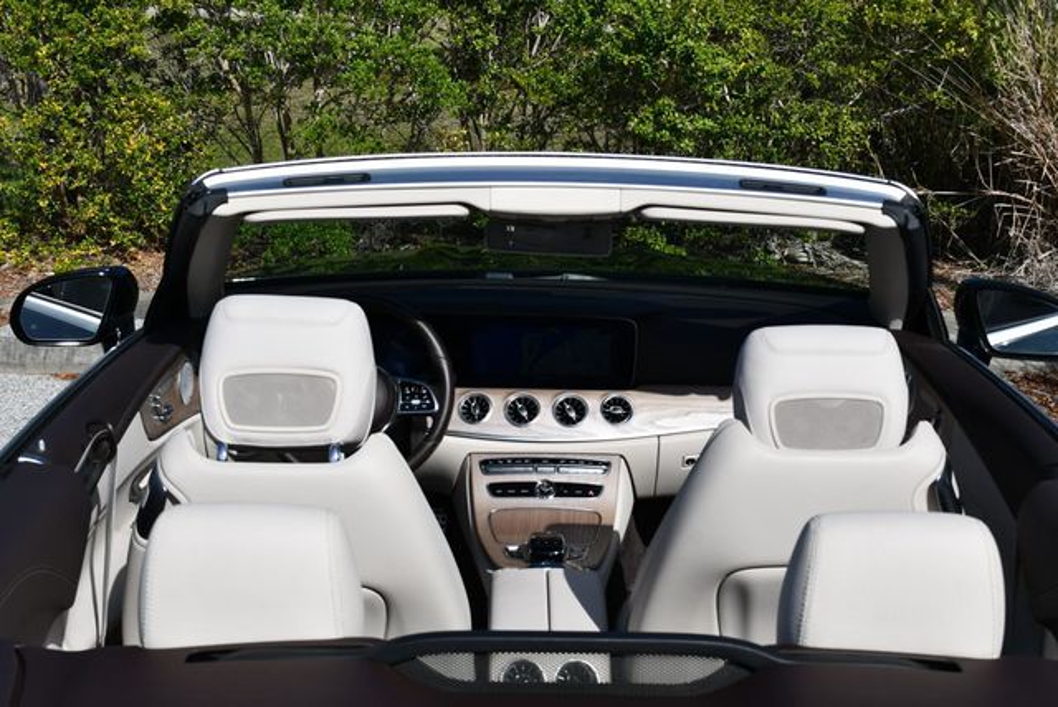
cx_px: 529
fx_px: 1530
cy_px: 354
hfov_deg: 38.2
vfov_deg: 26.0
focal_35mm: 52
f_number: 9
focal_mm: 26
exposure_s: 1/320
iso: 100
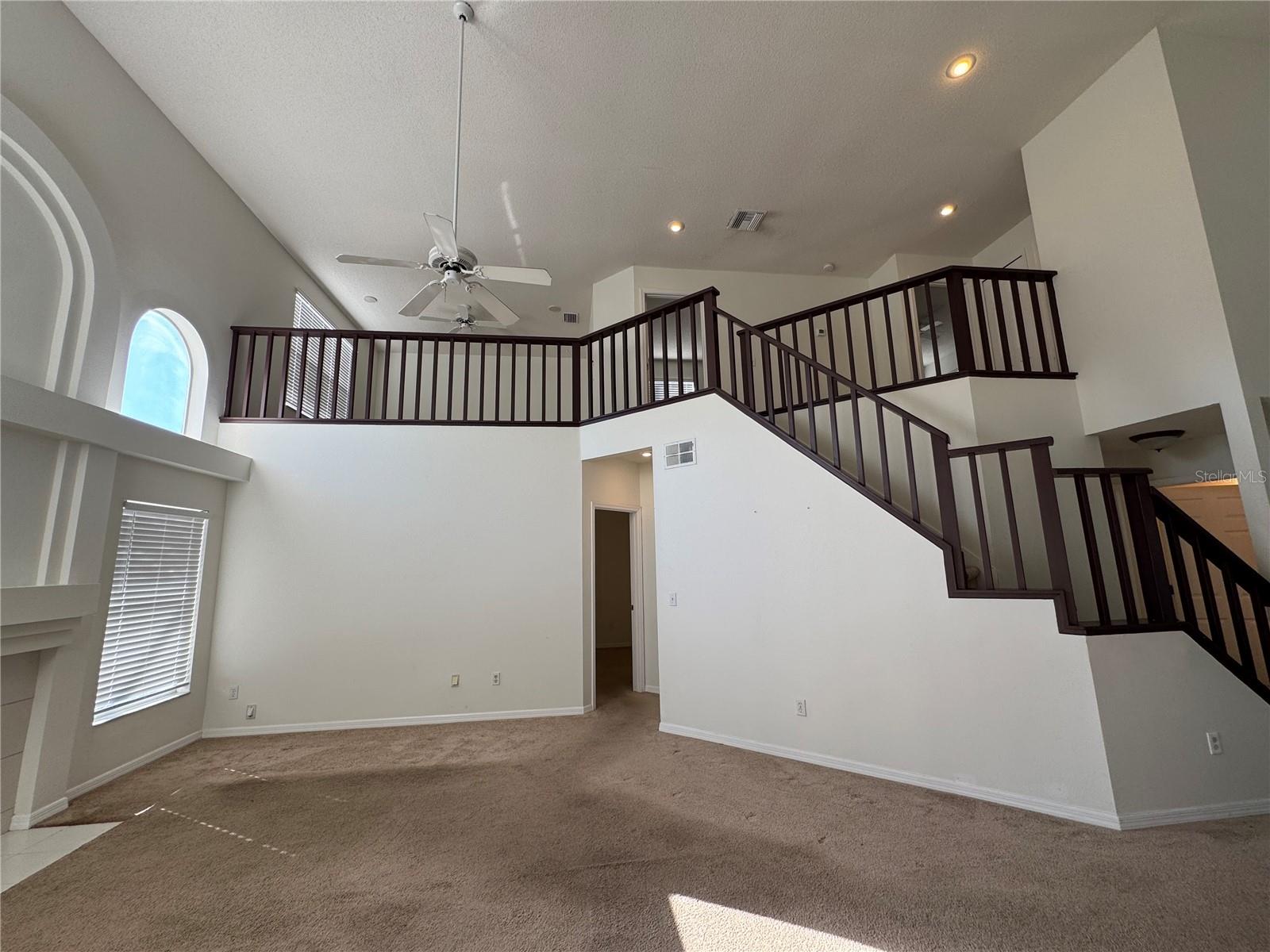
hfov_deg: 102.1
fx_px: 514
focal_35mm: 14
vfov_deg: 85.7
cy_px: 476
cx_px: 635
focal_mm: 2.22
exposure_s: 1/141
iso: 40
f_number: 2.2
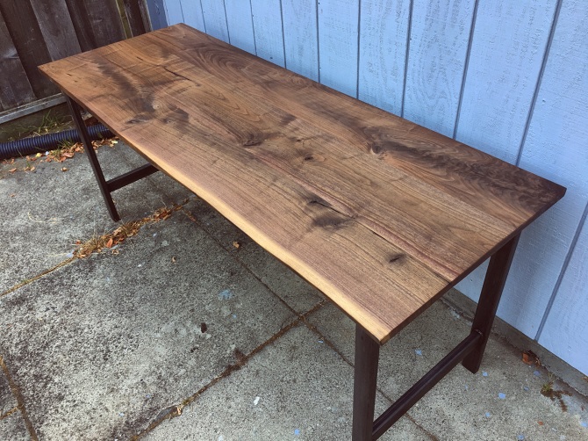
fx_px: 492
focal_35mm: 29
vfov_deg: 48.2
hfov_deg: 61.7
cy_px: 220
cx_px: 294
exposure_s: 1/60
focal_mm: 4.15
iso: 32
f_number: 2.2
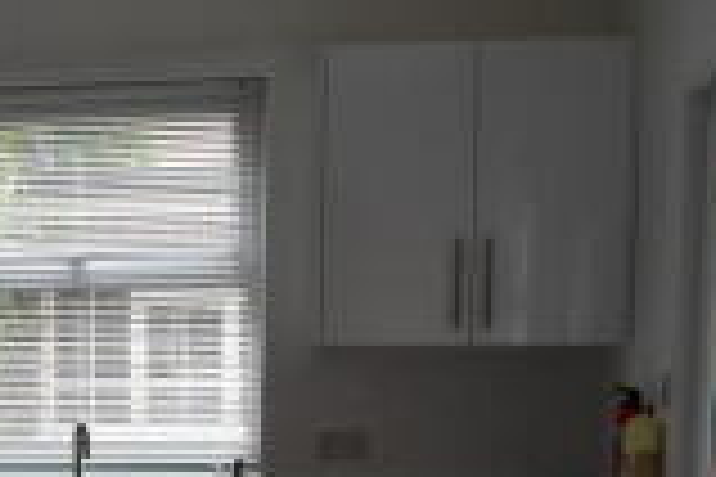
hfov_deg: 23.4
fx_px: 1611
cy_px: 664
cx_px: -95
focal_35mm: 81
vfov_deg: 15.8
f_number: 8
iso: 400
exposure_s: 1/80
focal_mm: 18
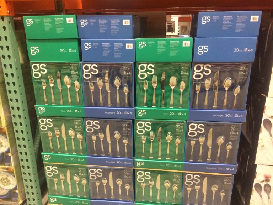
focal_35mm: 29
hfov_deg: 61.7
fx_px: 229
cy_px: 102
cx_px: 136
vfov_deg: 48.2
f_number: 2.2
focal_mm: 4.15
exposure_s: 1/30
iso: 250
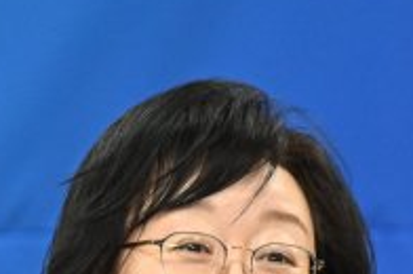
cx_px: 107
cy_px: 465
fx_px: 9357
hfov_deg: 2.5
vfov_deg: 1.7
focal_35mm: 817
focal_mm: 200
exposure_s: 1/200
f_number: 6.3
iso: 5000
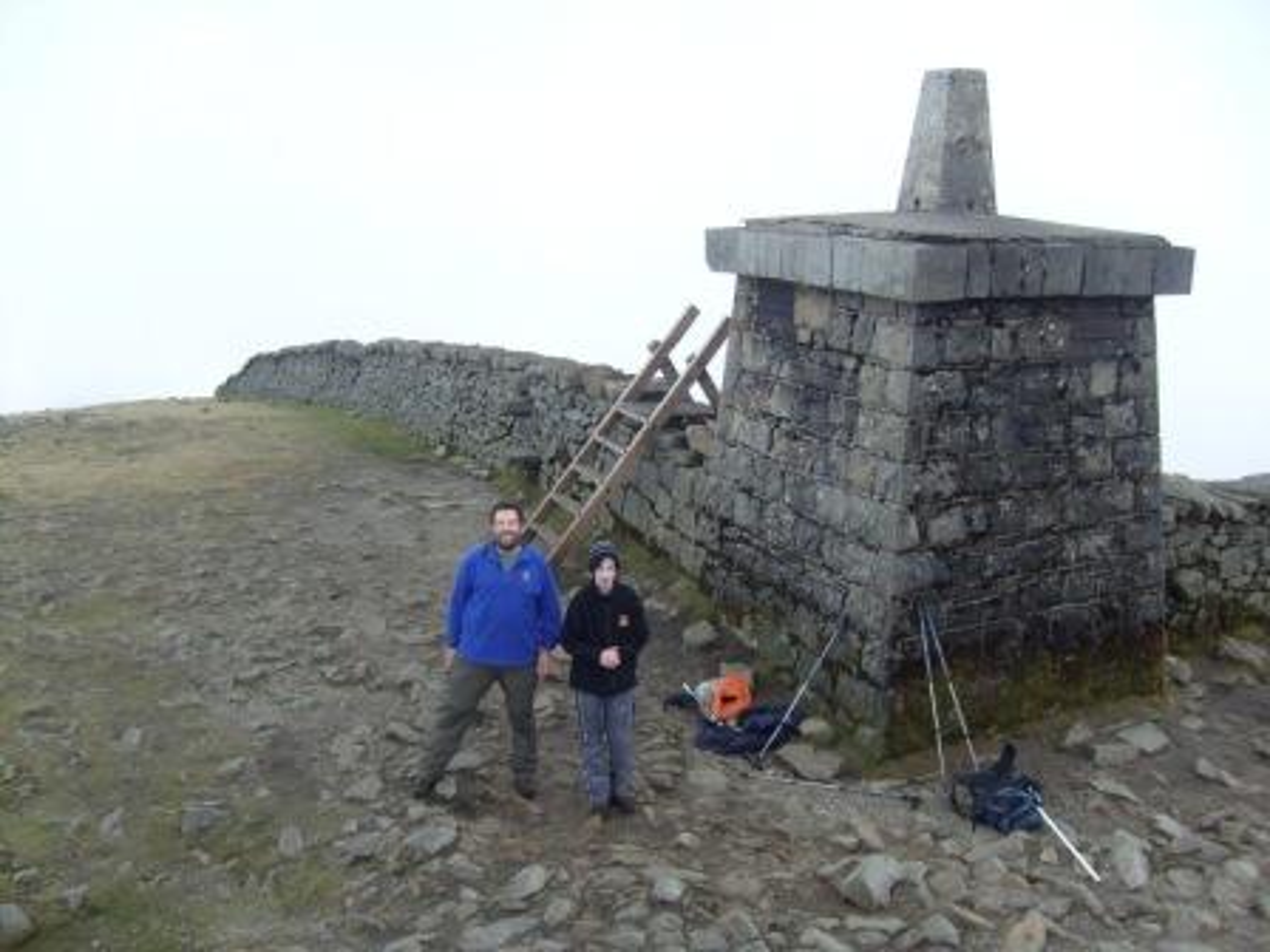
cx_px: 635
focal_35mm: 35
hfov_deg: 52.6
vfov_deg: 40.7
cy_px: 476
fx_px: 1284
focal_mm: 5.8
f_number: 7.1
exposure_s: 1/90
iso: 80
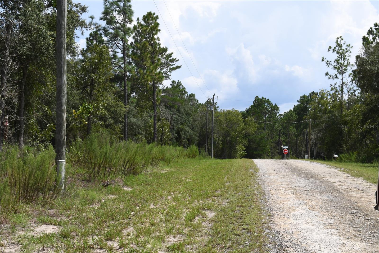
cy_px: 126
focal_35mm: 60
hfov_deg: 33.4
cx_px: 190
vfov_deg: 22.6
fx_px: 631
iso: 500
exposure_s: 1/250
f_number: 25
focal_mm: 40
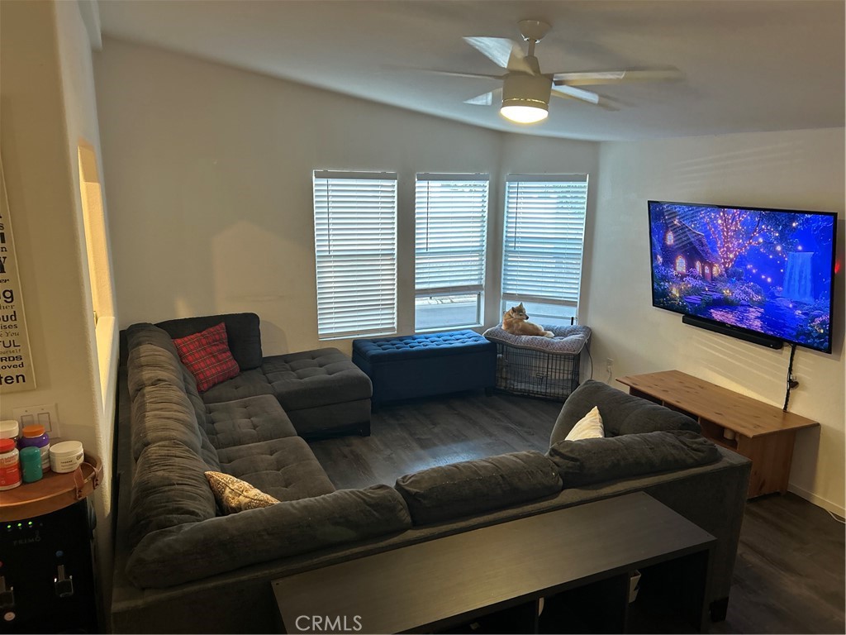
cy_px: 318
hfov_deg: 67.3
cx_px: 423
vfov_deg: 53.1
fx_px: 635
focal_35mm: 26
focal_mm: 5.7
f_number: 1.5
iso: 160
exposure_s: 1/60
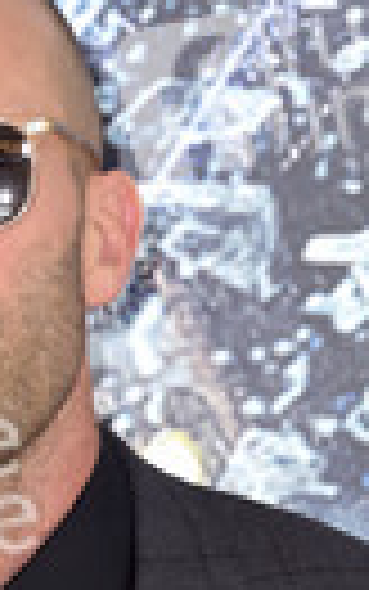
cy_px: 752
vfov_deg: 3.6
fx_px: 9483
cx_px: -61
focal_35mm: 590
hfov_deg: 2.2
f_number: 7.1
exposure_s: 1/250
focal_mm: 190
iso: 320
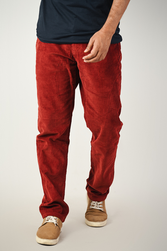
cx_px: 84
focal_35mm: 155
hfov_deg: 8.9
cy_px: 126
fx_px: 1078
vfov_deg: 13.2
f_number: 4
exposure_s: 1/160
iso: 160
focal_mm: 155
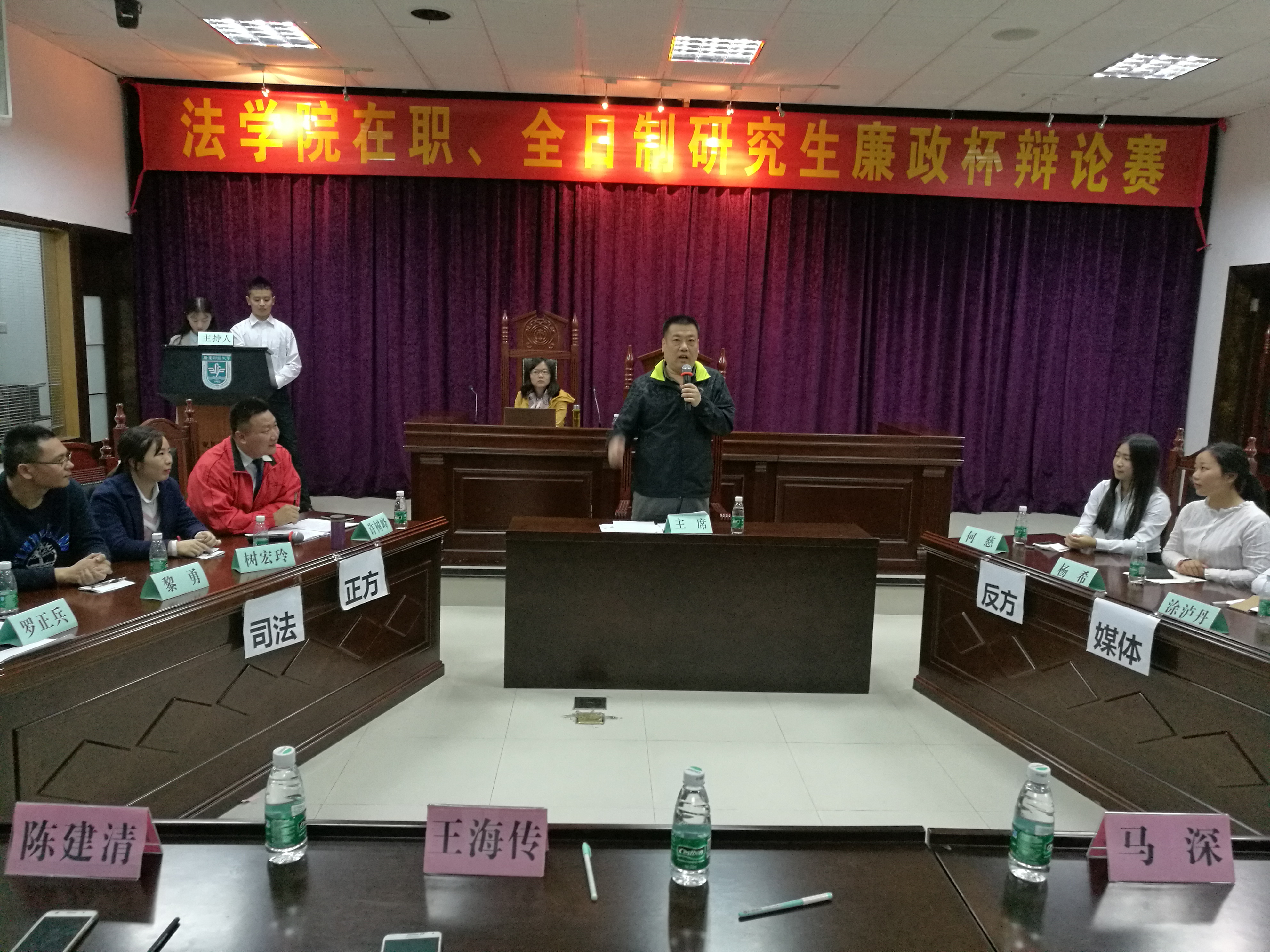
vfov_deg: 51.4
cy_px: 476
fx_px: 991
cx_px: 635
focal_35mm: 27
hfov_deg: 65.3
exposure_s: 1/25
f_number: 2.2
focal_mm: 4.5
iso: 400
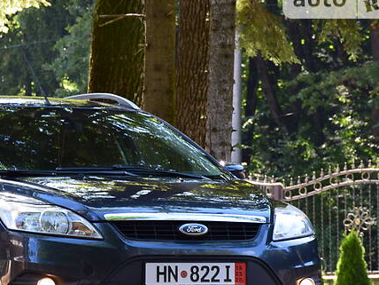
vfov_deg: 6.1
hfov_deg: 8.1
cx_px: 69
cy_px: 207
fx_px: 2661
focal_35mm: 243
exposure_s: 1/80
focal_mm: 90
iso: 400
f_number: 8
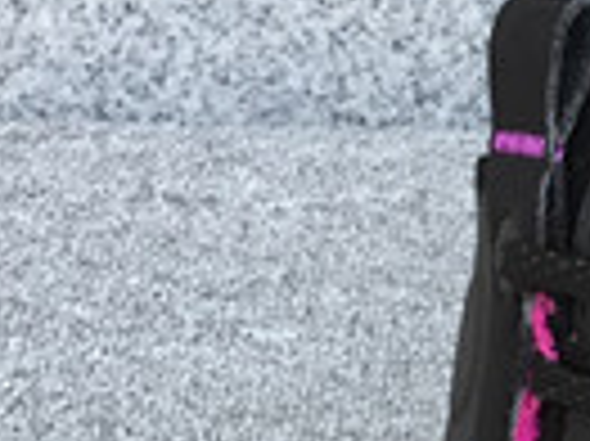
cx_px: 937
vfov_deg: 7.6
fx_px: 3218
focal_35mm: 189
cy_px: 850
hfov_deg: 10.1
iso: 25
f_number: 2.4
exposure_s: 1/109
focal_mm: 3.3
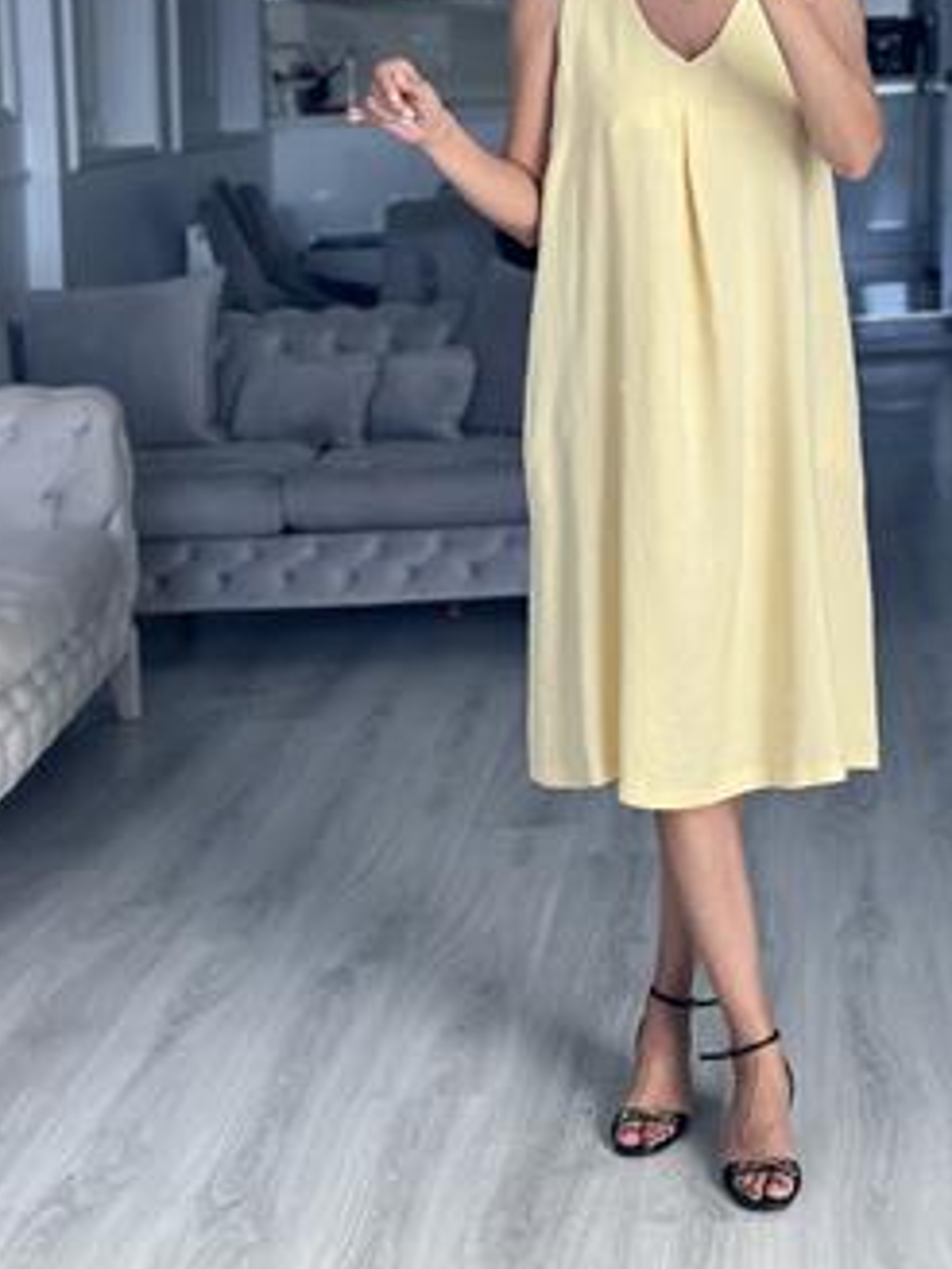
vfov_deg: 26.2
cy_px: 426
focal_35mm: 74
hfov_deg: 19.8
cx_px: 673
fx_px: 2714
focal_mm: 6.86
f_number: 1.78
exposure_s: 1/172
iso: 100
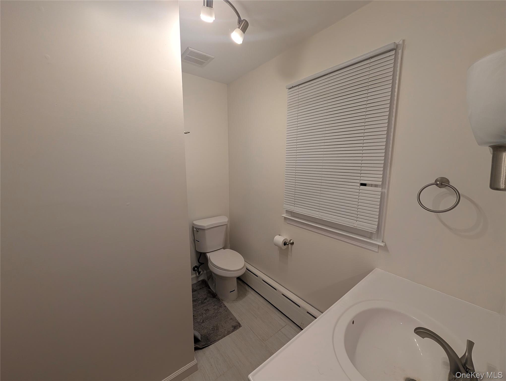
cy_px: 190
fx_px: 176
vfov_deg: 94.6
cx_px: 253
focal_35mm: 12
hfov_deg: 110.5
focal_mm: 2.02
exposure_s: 1/120
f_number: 1.7
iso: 94
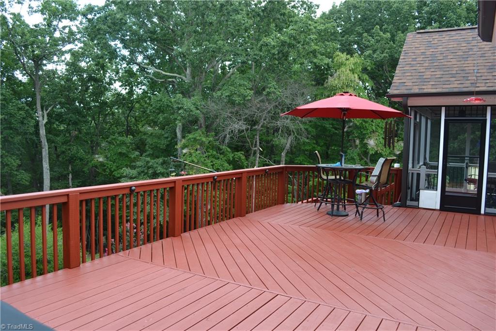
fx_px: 372
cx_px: 248
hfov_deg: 67.4
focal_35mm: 27
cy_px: 166
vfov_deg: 47.9
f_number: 5.6
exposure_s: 1/125
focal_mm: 18
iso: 220
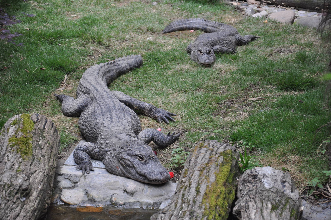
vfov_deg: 8.7
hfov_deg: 13.1
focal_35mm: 158
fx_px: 1446
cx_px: 166
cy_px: 110
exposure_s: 1/60
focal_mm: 105
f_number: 5.6
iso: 560
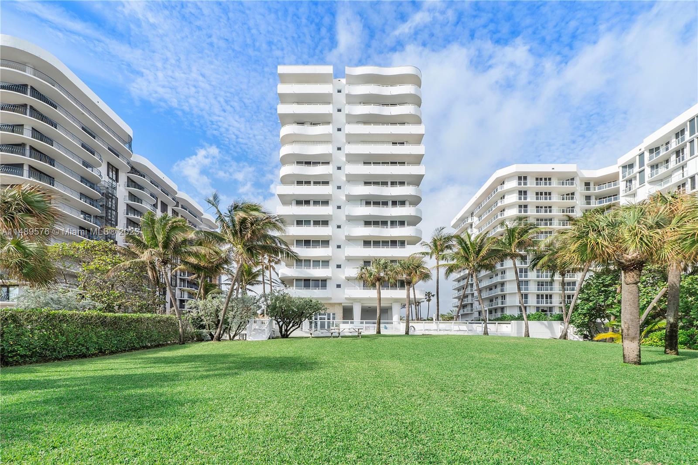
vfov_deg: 77.3
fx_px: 291
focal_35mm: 15
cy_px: 232
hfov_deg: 100.4
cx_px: 349
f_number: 11
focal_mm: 10
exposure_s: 1/160
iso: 100
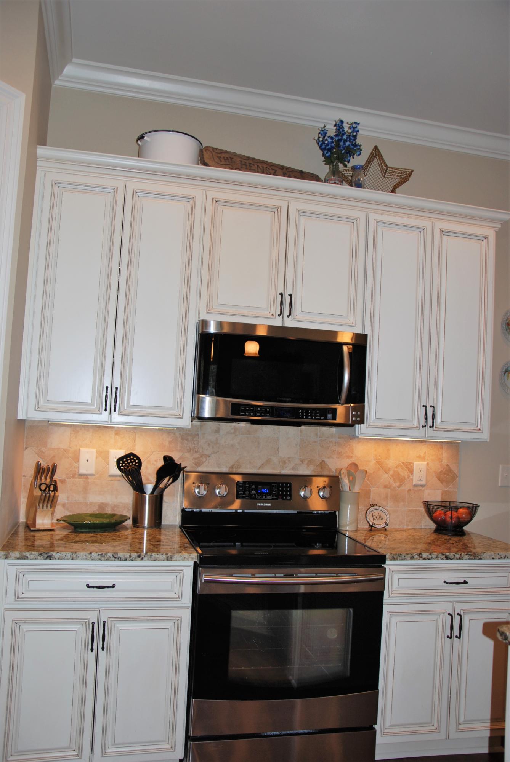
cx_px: 255
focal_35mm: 32
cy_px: 381
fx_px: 667
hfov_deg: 41.8
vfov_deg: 59.4
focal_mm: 21
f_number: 3.8
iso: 200
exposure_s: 1/60
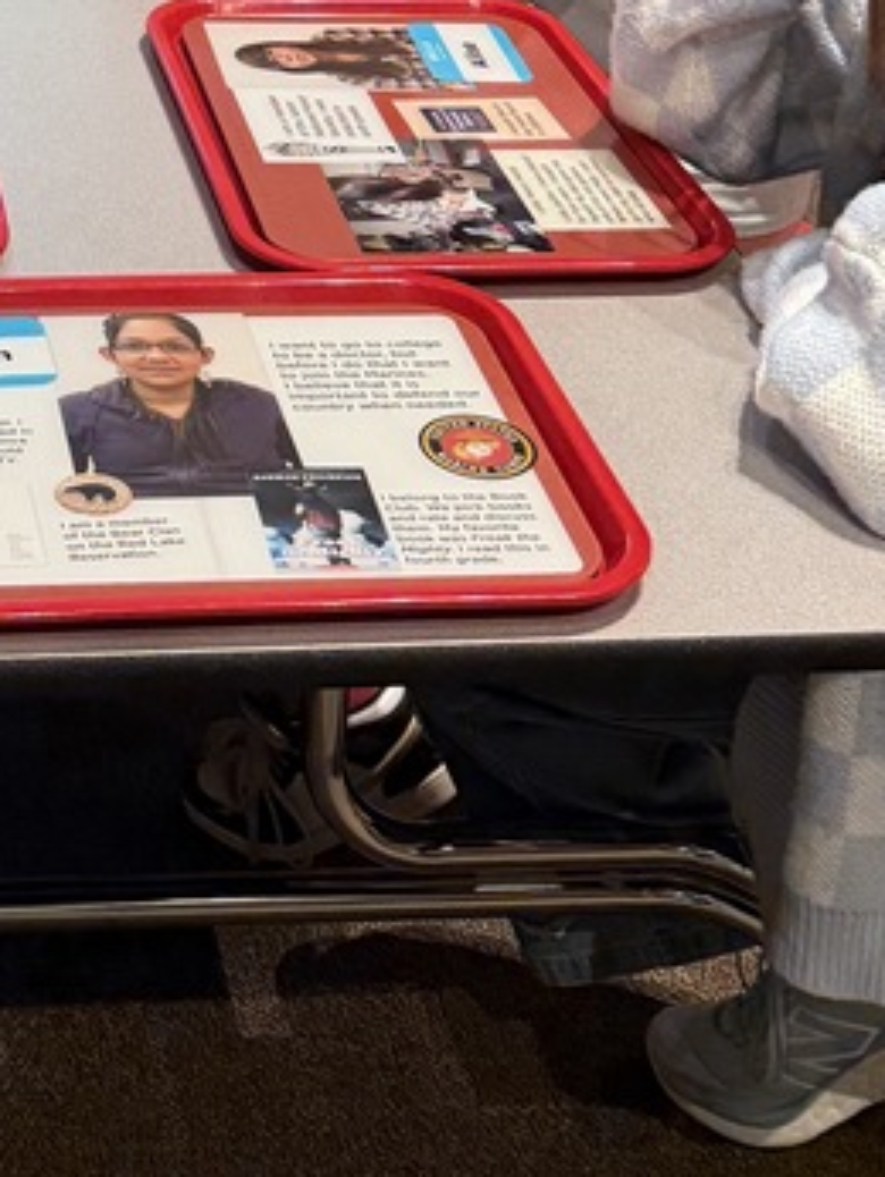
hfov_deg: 19.7
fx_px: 2417
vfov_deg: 23.1
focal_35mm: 71
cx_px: -116
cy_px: -490
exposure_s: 1/60
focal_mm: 6.76
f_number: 1.78
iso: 250
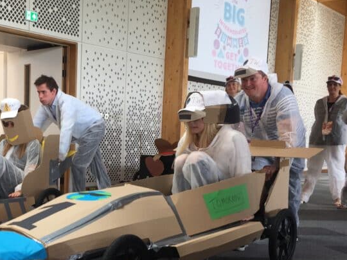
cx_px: 39
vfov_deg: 26.1
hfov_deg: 33.2
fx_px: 551
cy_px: 204
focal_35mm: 55
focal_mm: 4.15
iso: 40
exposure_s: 1/50
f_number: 2.2
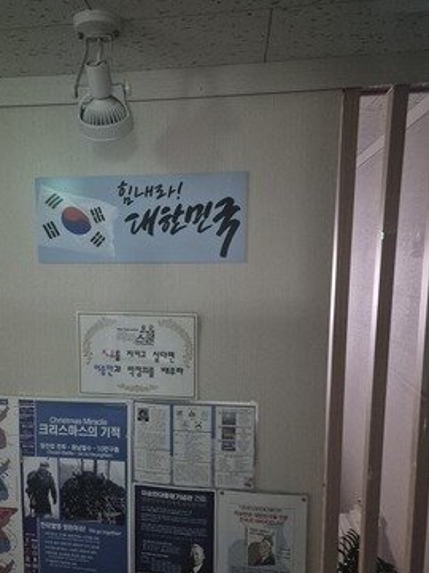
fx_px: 479
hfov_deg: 47.8
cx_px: 160
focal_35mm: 29
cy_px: 329
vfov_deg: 61.4
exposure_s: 1/40
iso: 1600
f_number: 1.8
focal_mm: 5.4
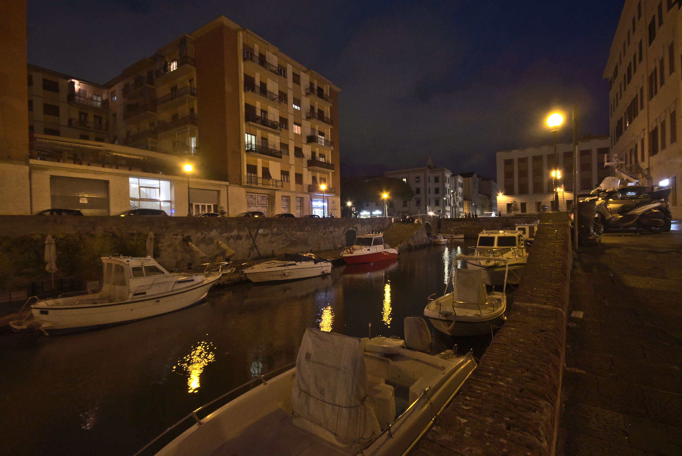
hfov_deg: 96.7
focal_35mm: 16
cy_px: 228
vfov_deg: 73.8
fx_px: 303
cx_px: 341
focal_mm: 11
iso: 3200
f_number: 6.3
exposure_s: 1/5
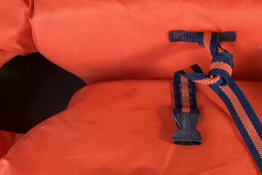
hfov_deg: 31.4
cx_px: 116
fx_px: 466
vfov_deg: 21.2
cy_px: 71
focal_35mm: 64
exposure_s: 1/40
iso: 250
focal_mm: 3.3
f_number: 2.4
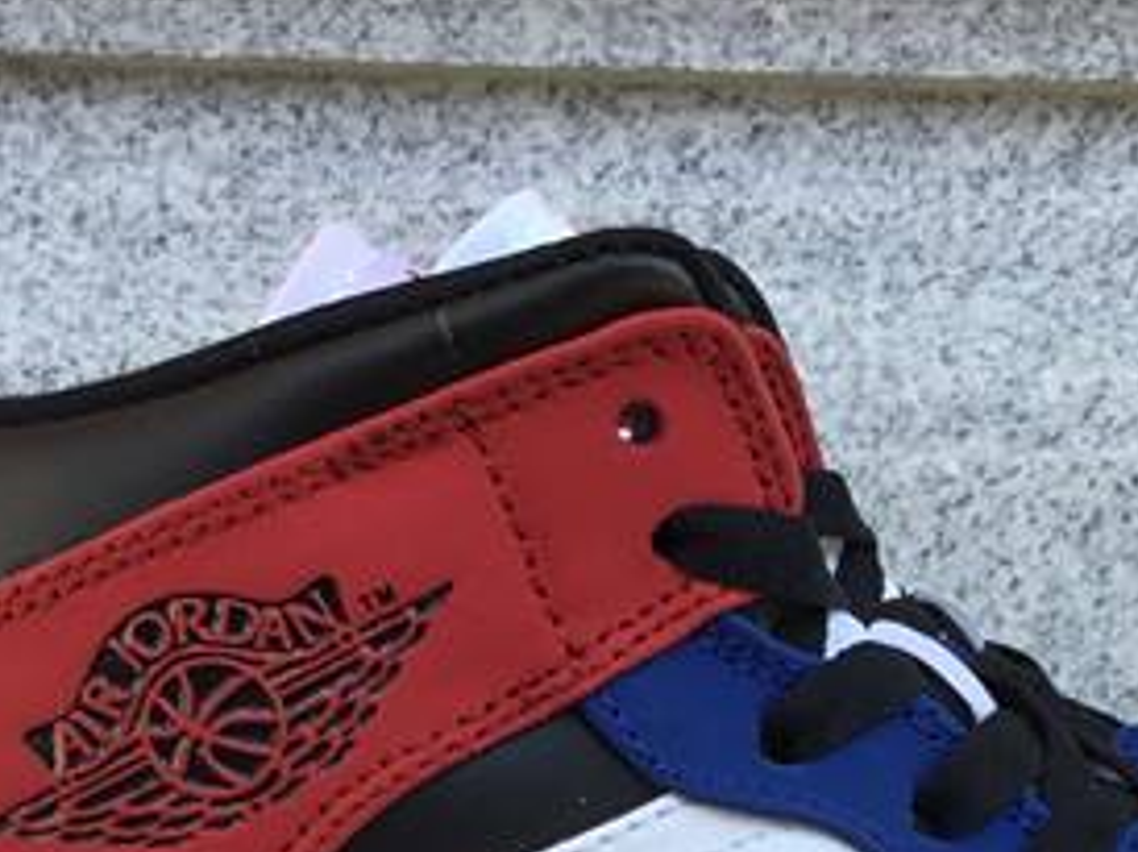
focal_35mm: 102
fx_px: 3350
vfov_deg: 13.6
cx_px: 860
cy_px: 1303
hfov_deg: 19.1
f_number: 2.4
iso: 25
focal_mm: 3.3
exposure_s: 1/108
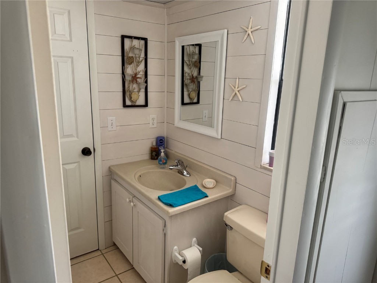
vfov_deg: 56.8
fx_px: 261
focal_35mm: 24
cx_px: 188
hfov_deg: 71.6
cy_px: 142
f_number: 1.78
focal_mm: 6.76
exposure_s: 1/60
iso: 200
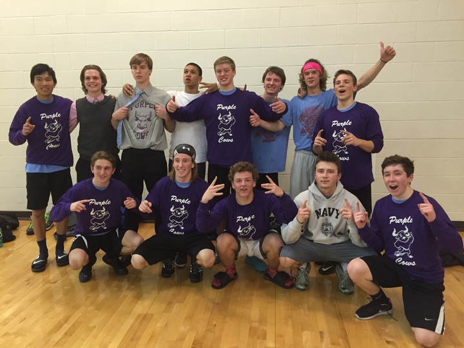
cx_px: 232
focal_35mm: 29
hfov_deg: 61.7
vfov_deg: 48.2
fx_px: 389
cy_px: 174
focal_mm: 4.15
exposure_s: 1/30
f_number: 2.2
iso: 200
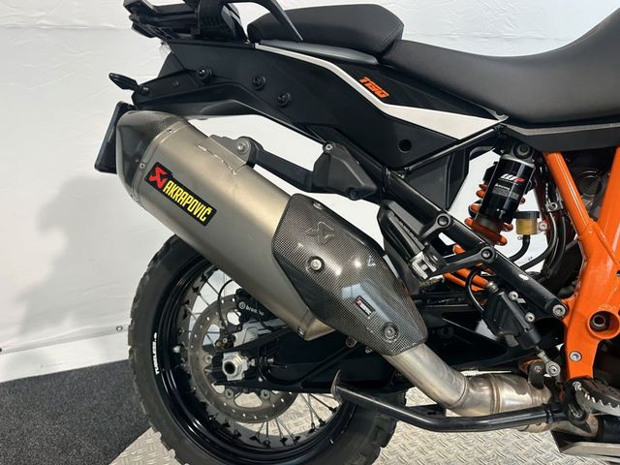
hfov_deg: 71.6
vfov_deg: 56.8
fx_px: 430
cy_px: 232
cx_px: 310
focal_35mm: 24
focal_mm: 6.86
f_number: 1.78
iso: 160
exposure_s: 1/100
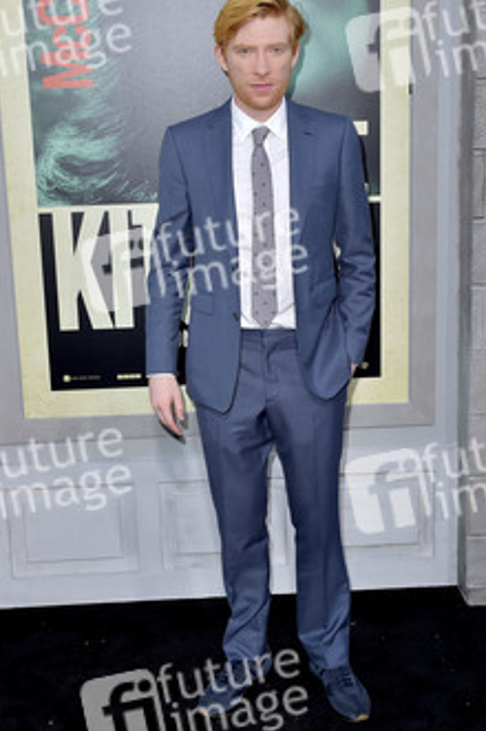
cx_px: 260
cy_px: 371
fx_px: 933
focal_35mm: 46
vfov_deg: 42.8
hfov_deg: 29.2
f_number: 7.1
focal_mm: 38
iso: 320
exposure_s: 1/250
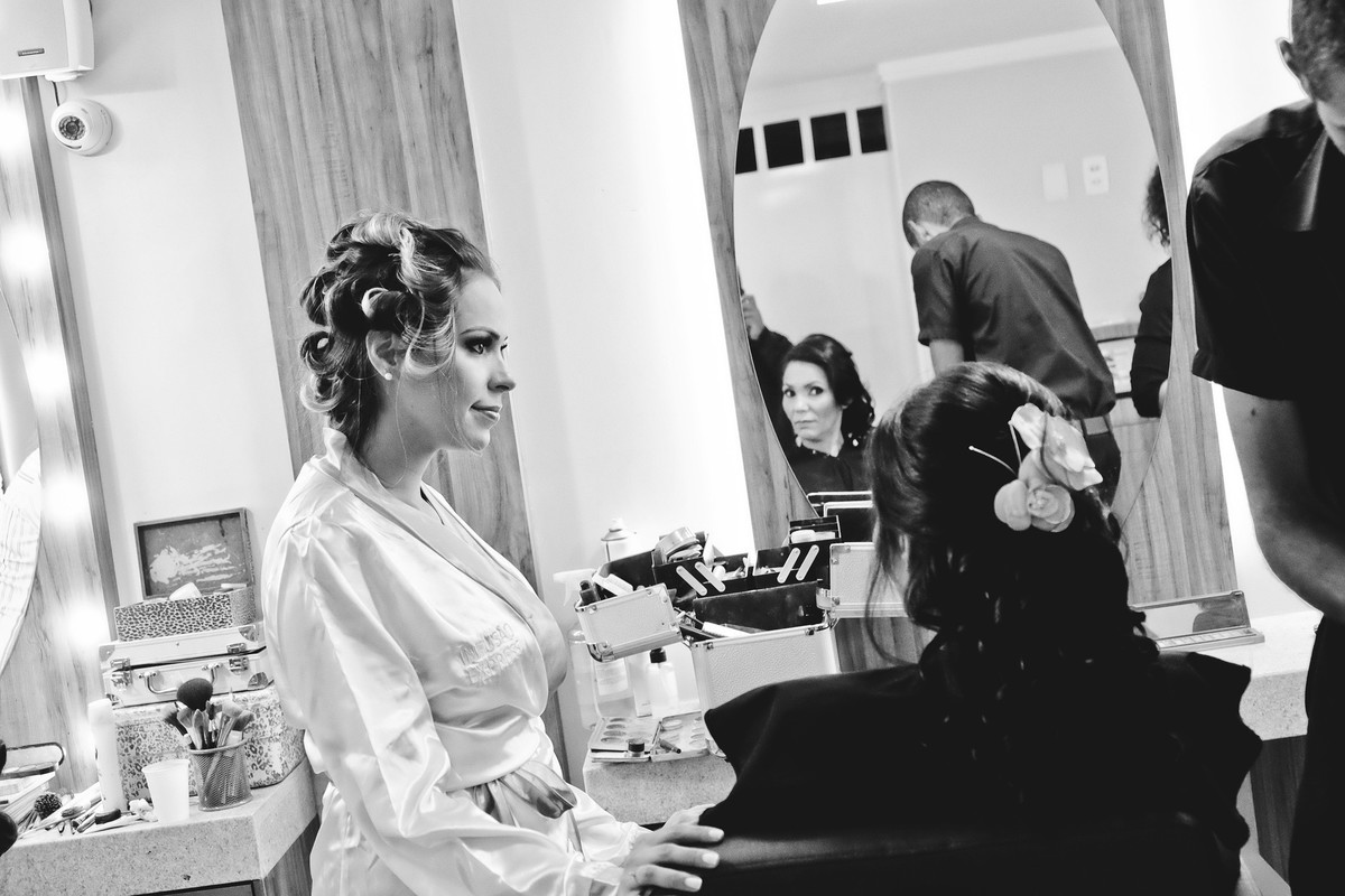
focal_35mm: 45
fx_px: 1681
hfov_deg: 43.6
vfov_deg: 29.9
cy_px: 448
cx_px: 672
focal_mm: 30.2
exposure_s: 1/200
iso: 3200
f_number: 4
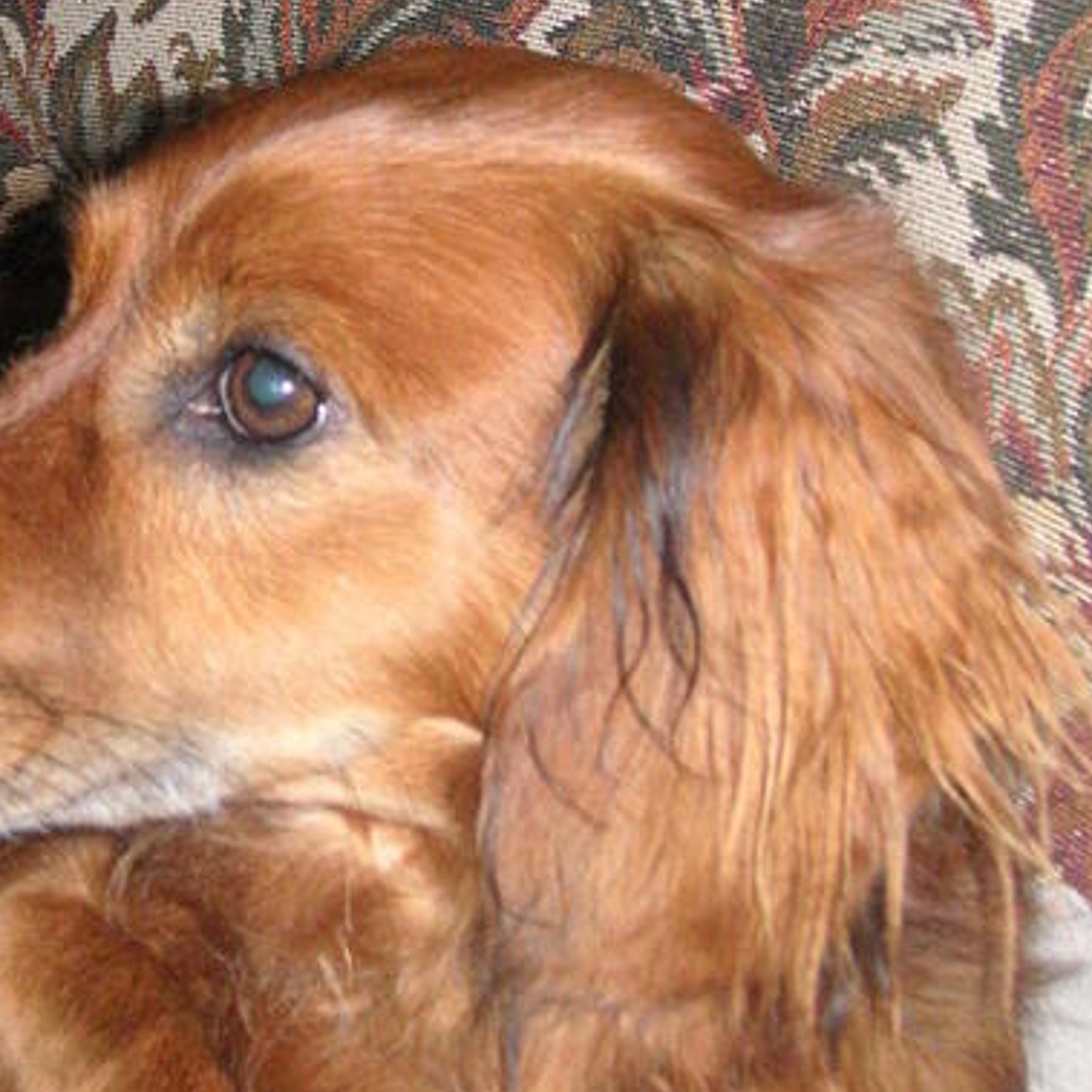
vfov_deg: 24.9
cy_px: 372
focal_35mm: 69
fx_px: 2463
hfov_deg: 24.8
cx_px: 305
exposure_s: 1/45
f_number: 2.8
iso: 160
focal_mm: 6.1
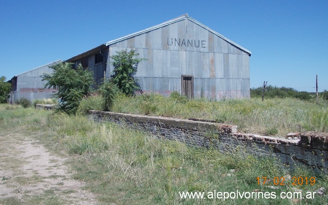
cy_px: 85
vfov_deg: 31.2
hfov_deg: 48.2
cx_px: 165
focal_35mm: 41
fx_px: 367
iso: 80
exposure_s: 1/320
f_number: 6.2
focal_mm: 5.3
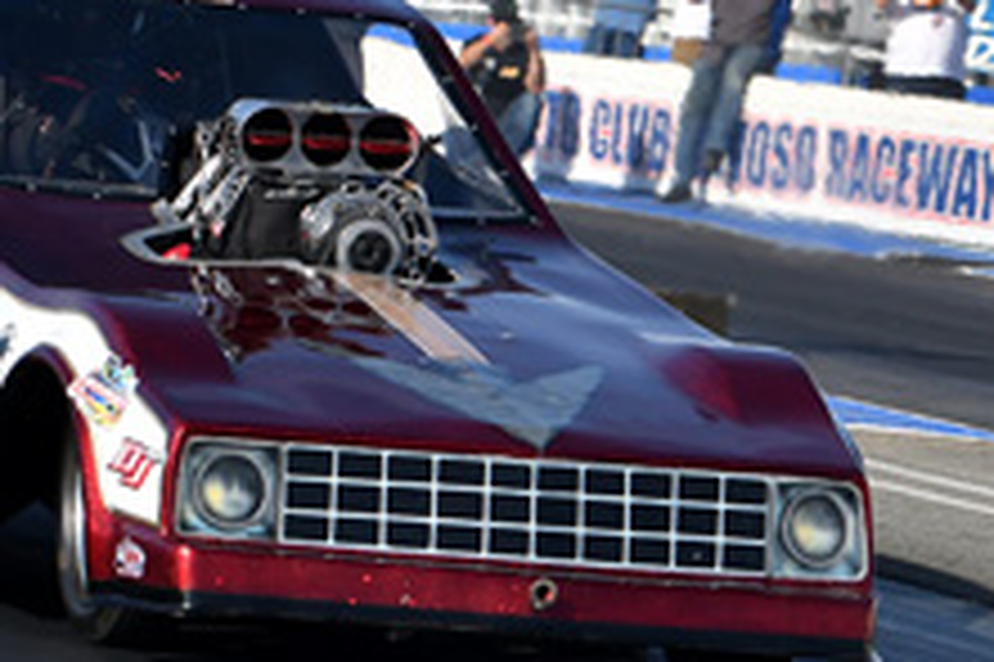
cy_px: 198
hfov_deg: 8.6
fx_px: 6566
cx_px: 225
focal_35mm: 238
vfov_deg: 5.8
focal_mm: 70
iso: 160
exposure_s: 1/1250
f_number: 5.6
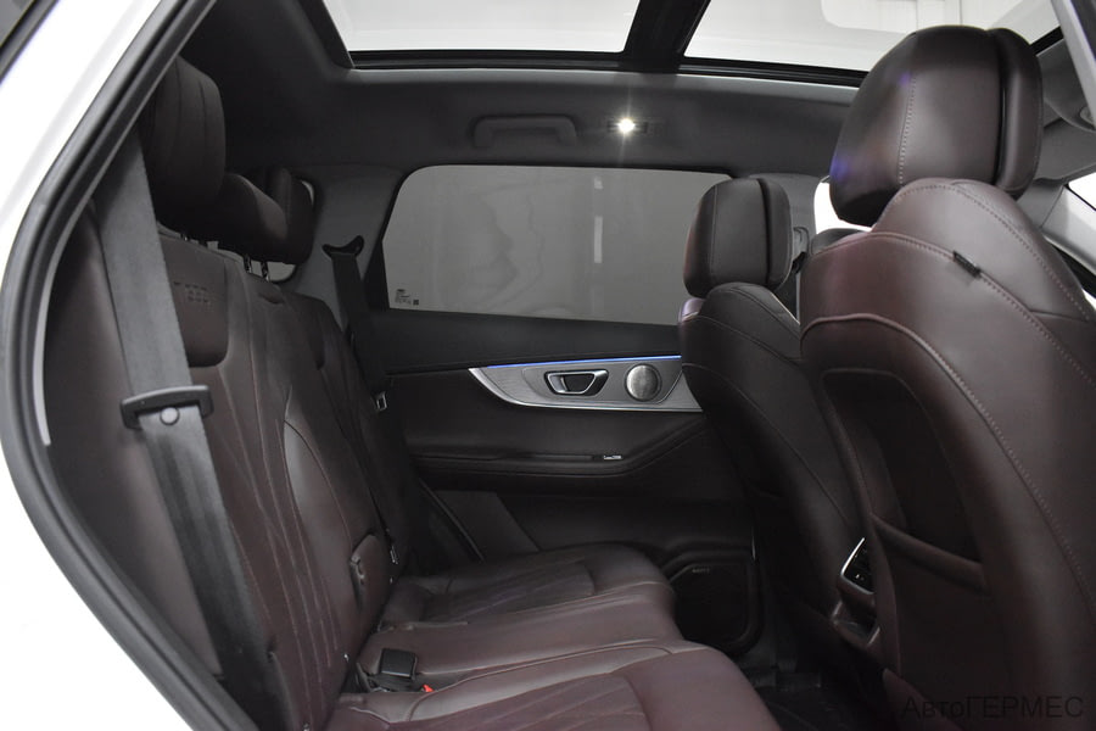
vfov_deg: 41.7
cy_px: 366
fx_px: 959
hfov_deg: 59.5
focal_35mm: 32
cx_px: 548
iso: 4000
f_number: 3.8
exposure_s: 1/50
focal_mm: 21
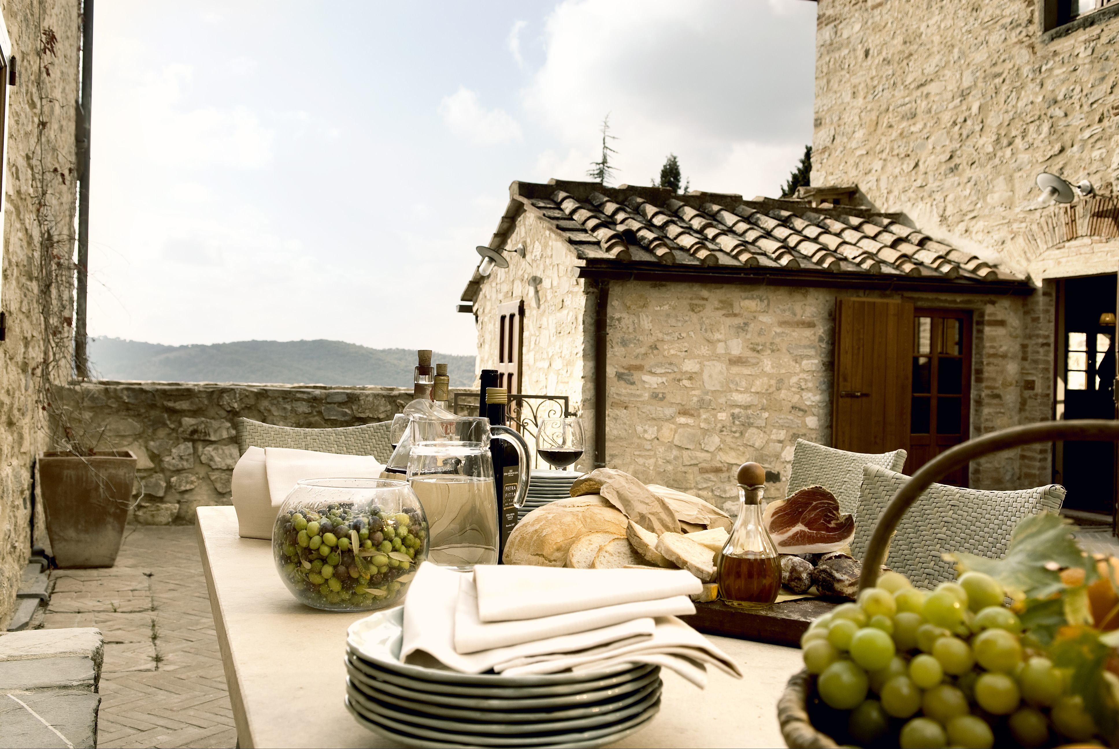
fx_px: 1074
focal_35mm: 34
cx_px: 560
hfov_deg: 55.0
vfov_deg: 38.5
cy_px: 374
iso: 100
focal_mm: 23
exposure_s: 1/500
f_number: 6.3
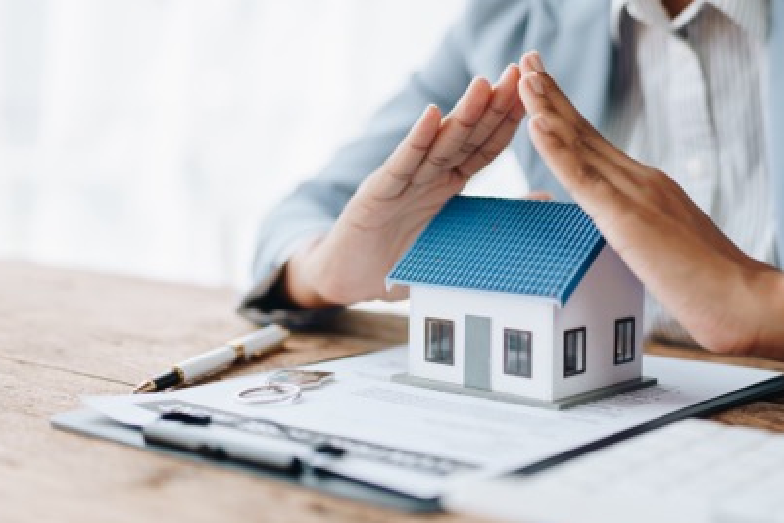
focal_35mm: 56
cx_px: 539
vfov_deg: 24.0
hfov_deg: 35.2
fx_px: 1220
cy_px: 148
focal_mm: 35
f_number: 1.4
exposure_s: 1/1000
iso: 100
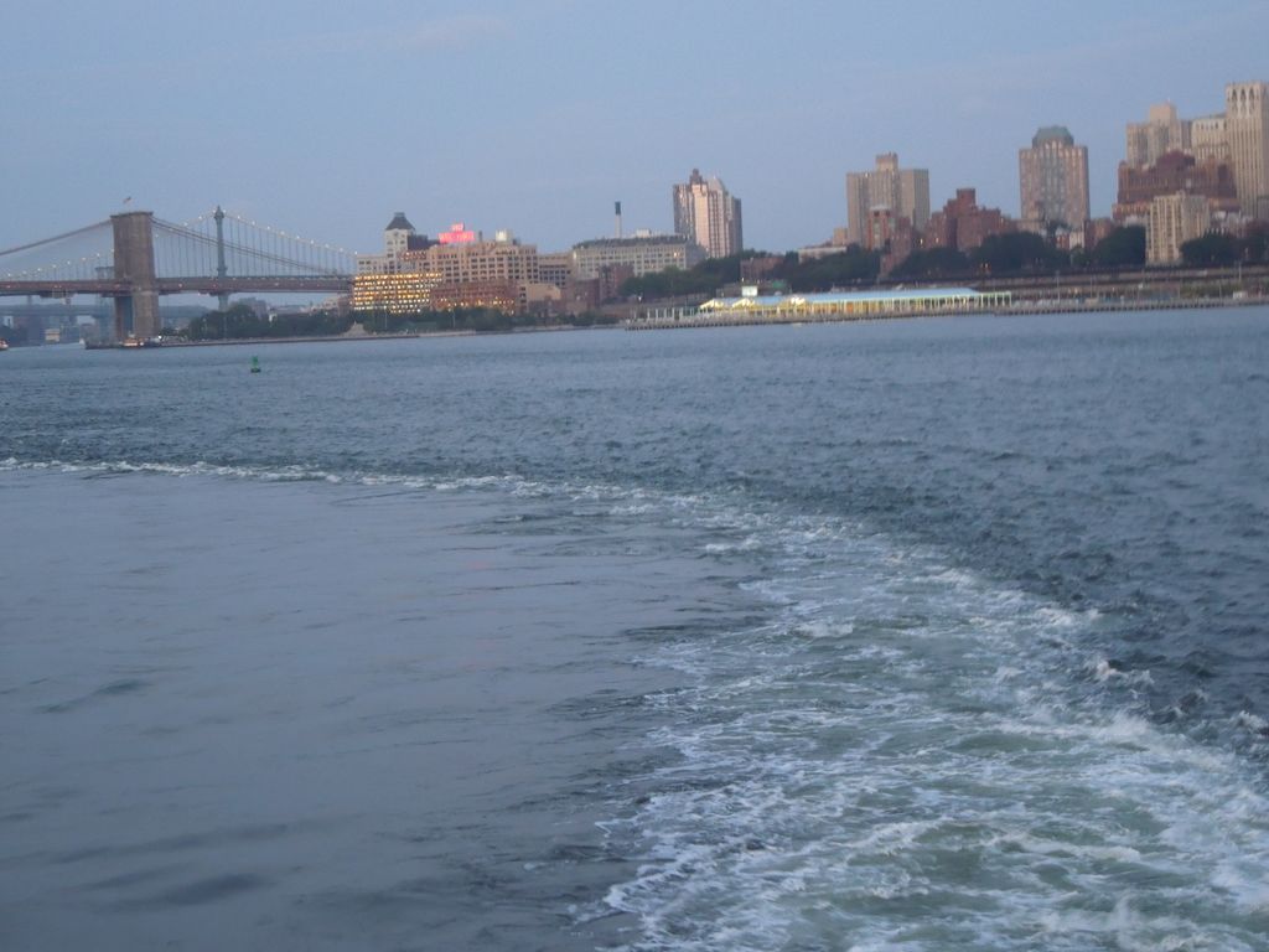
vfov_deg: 18.9
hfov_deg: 25.0
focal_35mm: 78
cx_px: 634
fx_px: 2859
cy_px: 476
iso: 500
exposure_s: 1/15
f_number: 4.5
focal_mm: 14.1
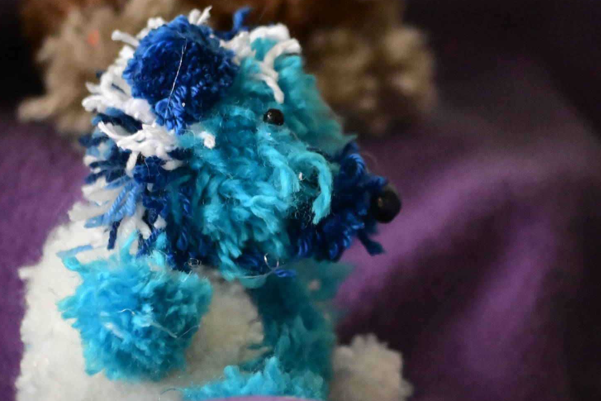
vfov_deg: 3.0
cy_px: 201
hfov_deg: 4.4
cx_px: 305
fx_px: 7746
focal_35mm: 464
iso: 22800
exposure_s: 1/500
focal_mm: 300
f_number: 5.6
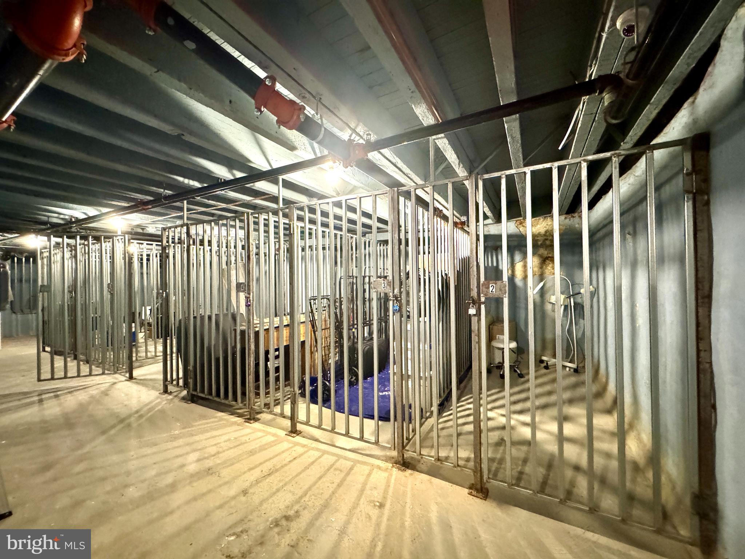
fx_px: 301
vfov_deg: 85.7
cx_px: 372
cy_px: 280
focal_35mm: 14
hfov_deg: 102.1
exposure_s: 1/30
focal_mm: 2.22
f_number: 2.2
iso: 1600
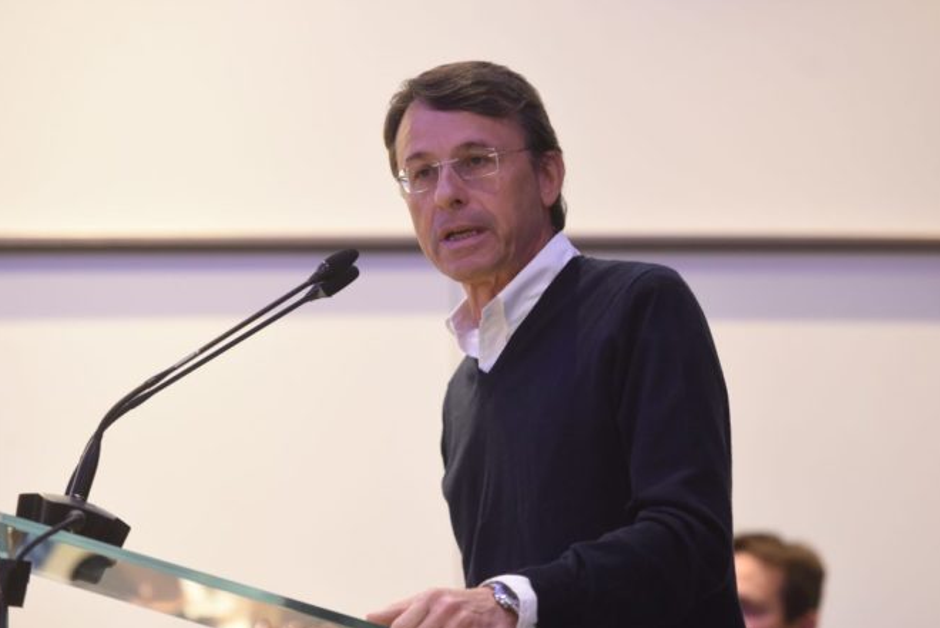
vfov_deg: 8.4
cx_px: 471
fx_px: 4259
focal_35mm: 163
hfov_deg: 12.6
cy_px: 341
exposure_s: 1/160
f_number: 2.8
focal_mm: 140
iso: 2000
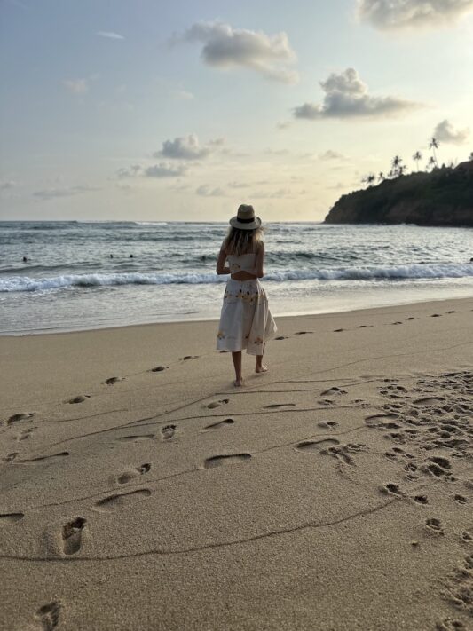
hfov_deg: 56.8
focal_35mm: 24
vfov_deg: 71.6
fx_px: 437
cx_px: 236
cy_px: 316
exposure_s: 1/5848
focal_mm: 6.86
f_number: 1.78
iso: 80
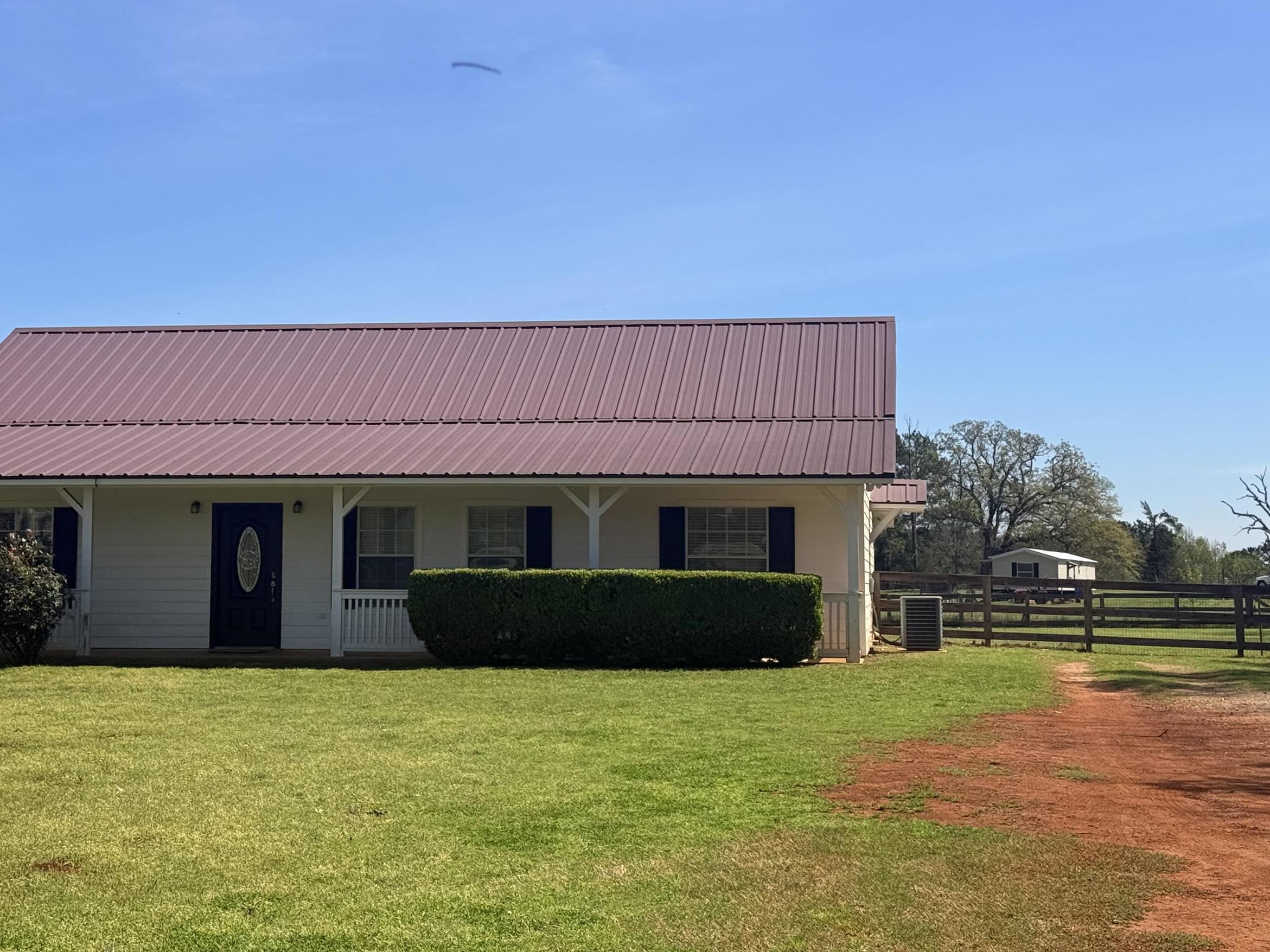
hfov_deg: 30.7
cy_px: 346
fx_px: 2311
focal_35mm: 63
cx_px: 515
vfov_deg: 23.2
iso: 64
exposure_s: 1/6024
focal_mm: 6.76
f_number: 1.78
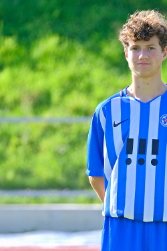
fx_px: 2421
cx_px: 139
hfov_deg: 3.9
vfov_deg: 5.9
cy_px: 229
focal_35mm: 348
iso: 320
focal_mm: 124.3
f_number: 2.8
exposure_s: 1/1300
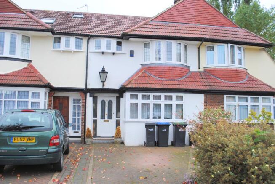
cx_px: 138
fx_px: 229
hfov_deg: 61.9
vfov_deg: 43.7
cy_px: 92
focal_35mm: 30
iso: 140
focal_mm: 20
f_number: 5.6
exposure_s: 1/125
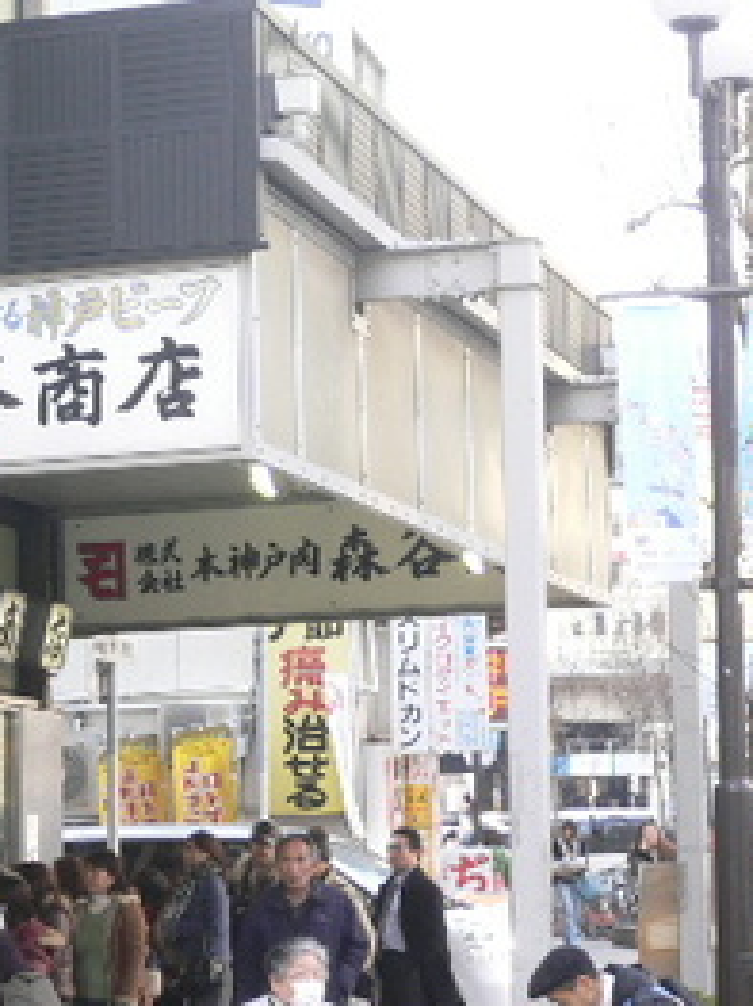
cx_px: 54
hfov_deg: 12.6
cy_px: 534
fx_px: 3367
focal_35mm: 116
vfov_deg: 17.0
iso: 100
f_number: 3.8
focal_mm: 10.1
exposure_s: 1/80
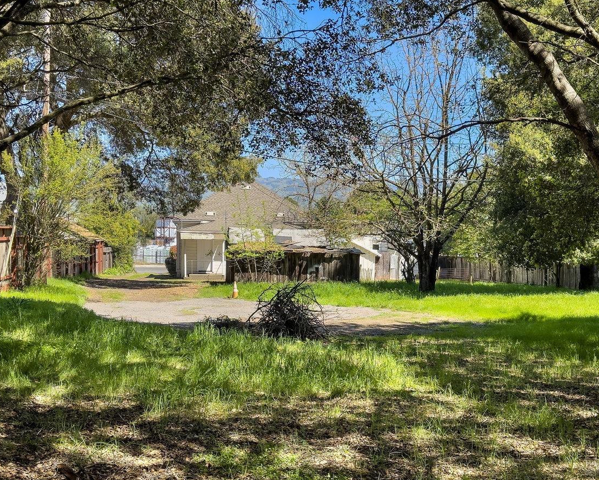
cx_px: 303
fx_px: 904
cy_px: 238
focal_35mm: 51
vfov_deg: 29.7
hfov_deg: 36.6
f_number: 1.8
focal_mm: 6.86
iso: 64
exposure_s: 1/1400
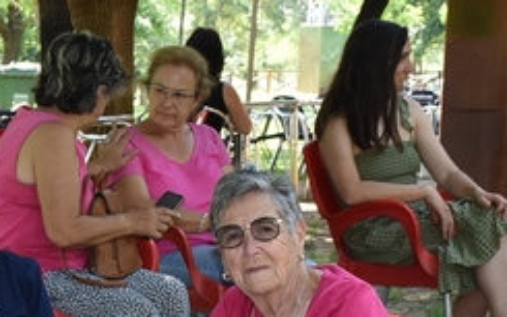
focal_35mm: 152
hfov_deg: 13.3
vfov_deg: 8.5
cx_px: -139
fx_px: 2098
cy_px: 441
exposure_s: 1/125
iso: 500
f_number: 5.6
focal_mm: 27
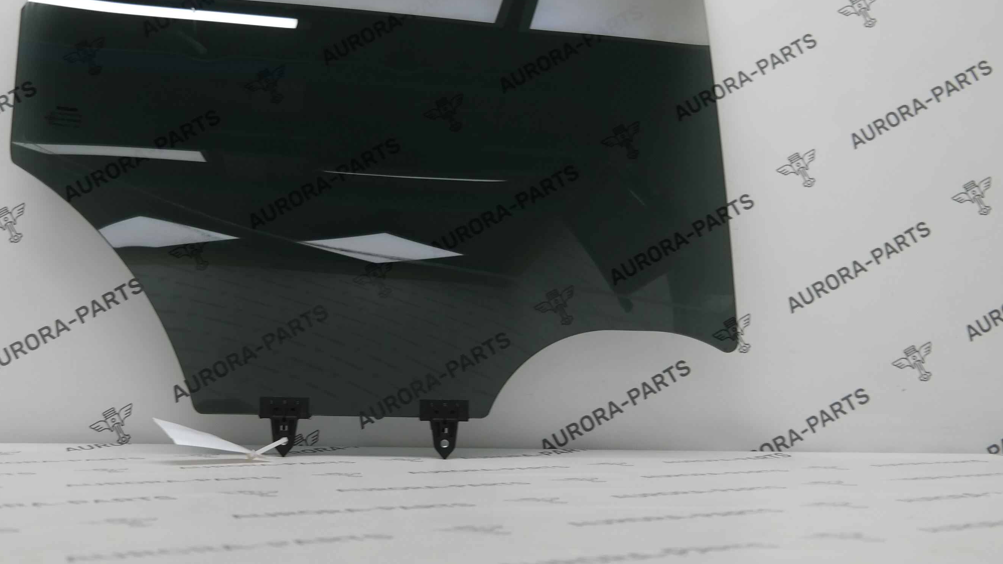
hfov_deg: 44.0
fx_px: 1223
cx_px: 345
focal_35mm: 46
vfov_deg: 25.7
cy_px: 163
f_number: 3.5
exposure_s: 1/80
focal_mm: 20
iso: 200
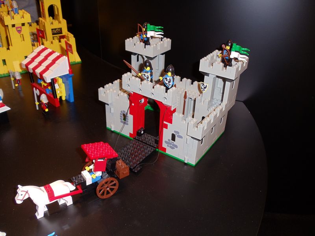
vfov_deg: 32.9
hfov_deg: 42.9
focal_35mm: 44
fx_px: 400
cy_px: 118
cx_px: 158
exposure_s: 1/30
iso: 80
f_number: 3.5
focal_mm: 6
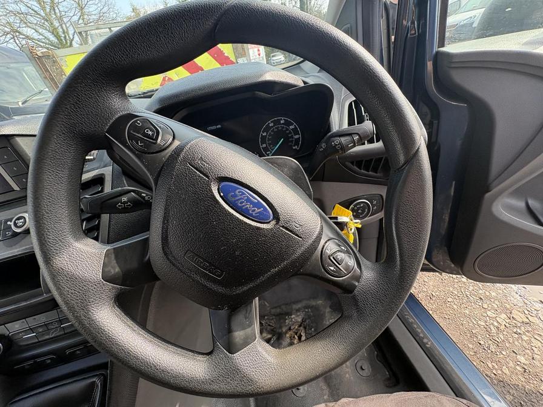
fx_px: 220
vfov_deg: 85.7
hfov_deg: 102.1
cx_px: 272
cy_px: 204
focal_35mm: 14
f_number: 2.2
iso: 64
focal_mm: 2.22
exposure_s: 1/176
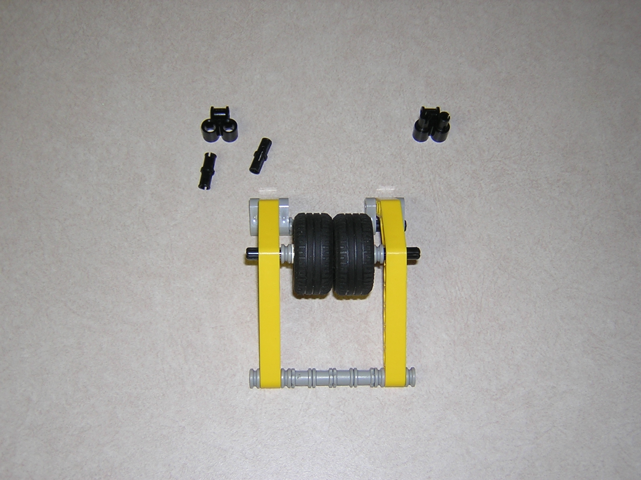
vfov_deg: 30.9
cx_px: 320
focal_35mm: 47
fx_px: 870
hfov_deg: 40.4
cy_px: 240
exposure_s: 1/60.1
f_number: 2.9
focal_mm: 6.1
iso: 100
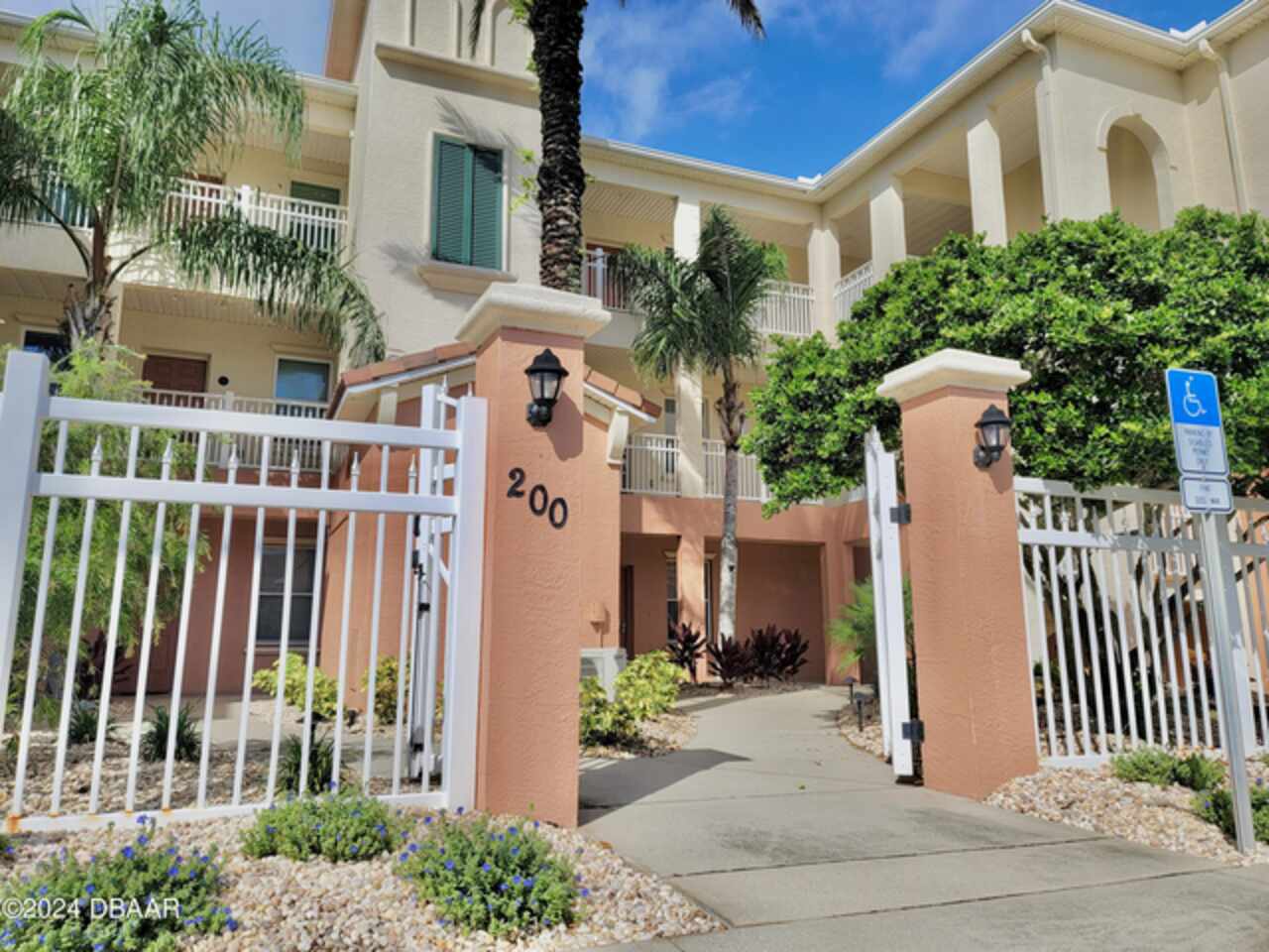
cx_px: 634
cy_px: 476
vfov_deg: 54.9
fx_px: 916
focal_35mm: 25
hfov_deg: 69.4
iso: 20
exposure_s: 1/1542
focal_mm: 7
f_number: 1.8
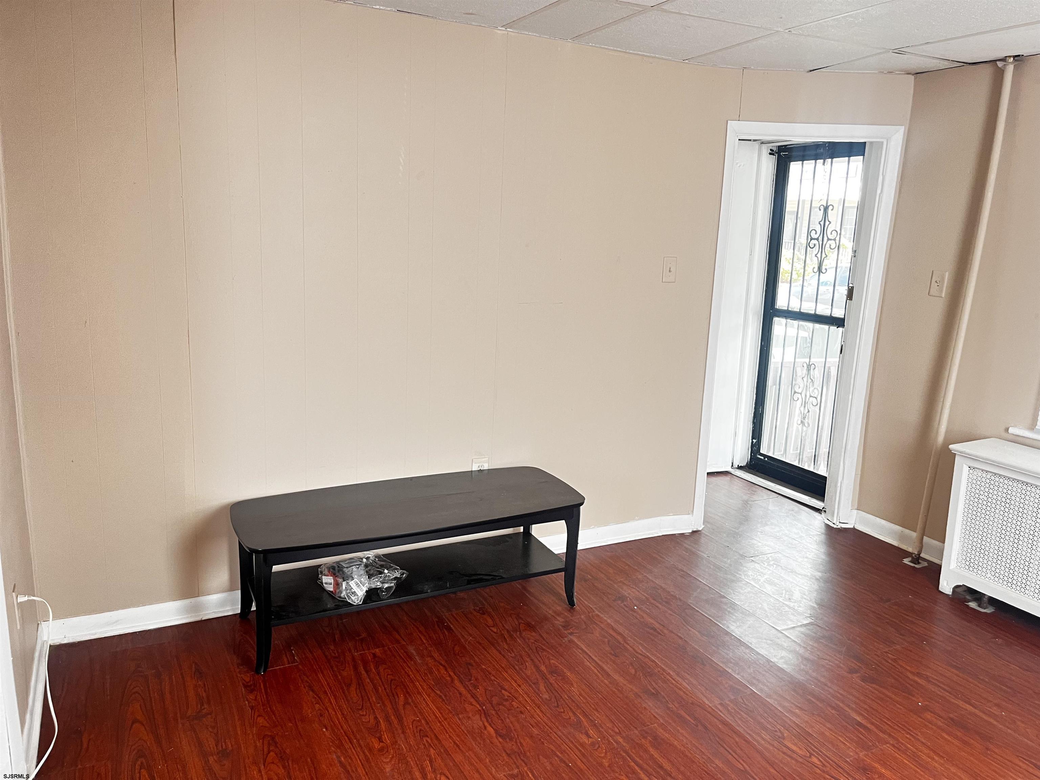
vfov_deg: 53.1
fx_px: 781
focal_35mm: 26
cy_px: 390
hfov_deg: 67.3
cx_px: 520
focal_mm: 5.1
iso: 200
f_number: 1.6
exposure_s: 1/60
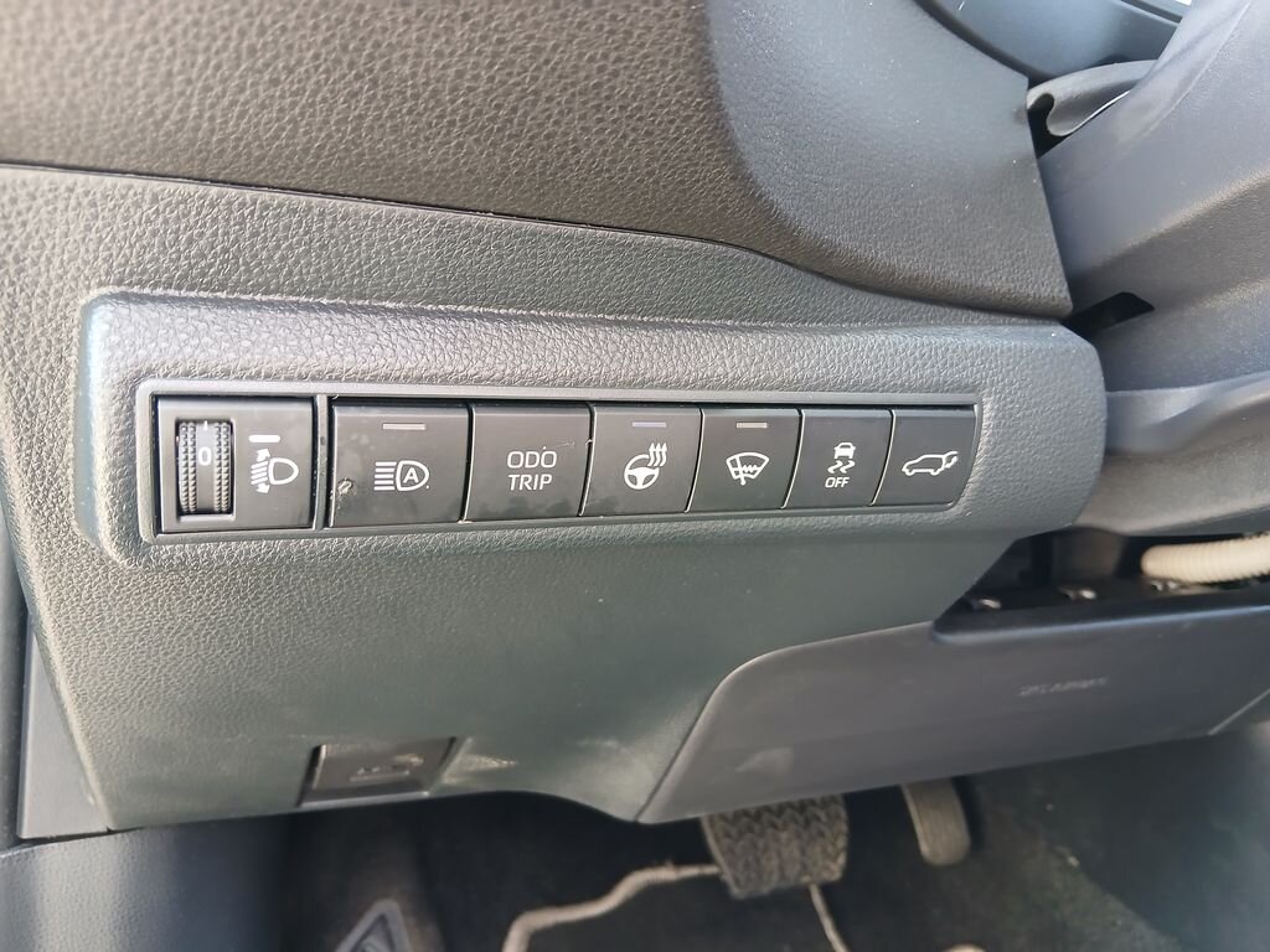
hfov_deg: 67.3
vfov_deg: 53.1
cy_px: 476
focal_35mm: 26
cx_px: 635
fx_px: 954
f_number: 1.8
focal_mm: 3.98
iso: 250
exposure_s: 1/33.3
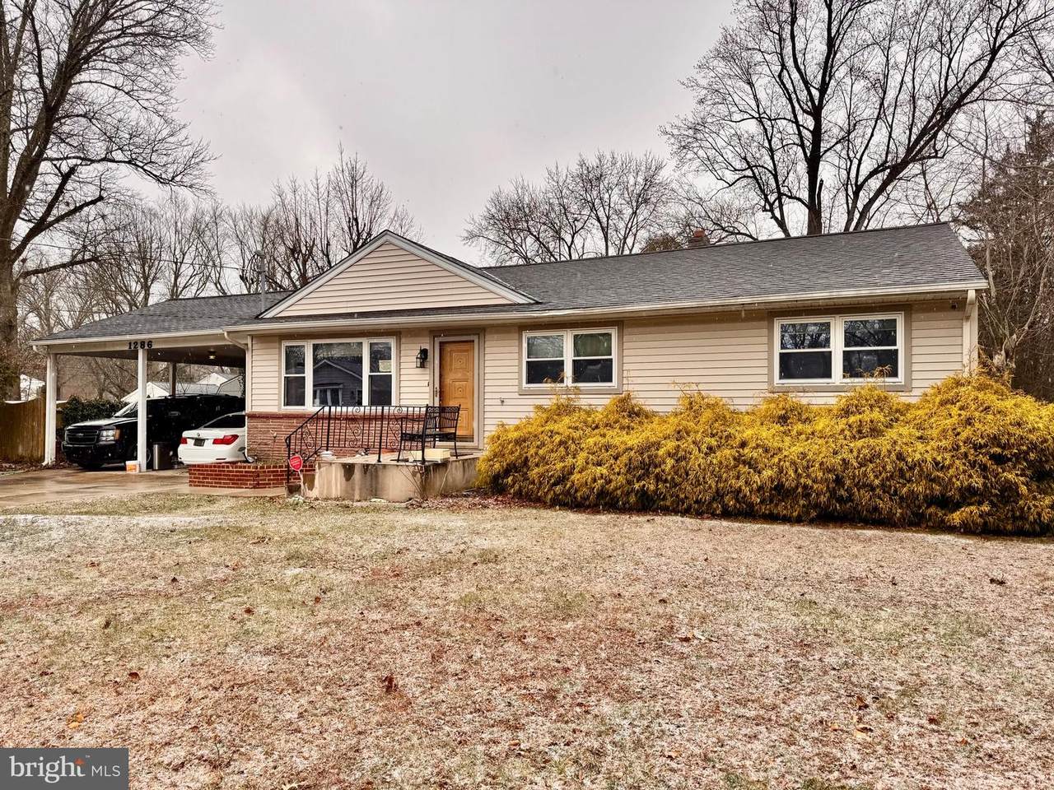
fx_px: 731
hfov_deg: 71.6
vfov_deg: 56.8
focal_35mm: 24
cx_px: 527
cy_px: 395
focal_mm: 6.76
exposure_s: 1/488
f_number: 1.78
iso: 80
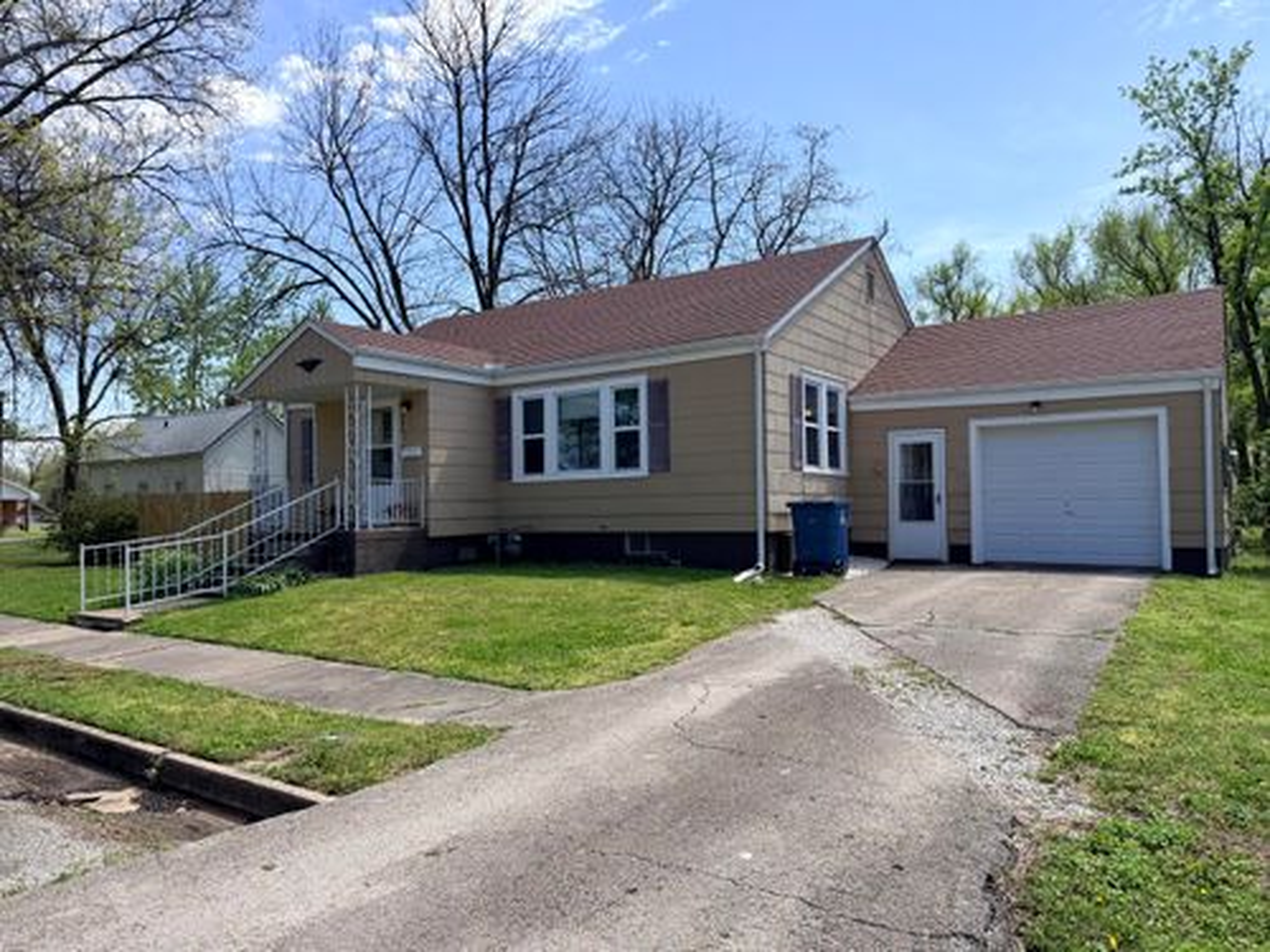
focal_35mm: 24
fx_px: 881
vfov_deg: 56.8
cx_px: 635
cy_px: 476
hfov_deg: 71.6
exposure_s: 1/3145
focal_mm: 6.76
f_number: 1.78
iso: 80
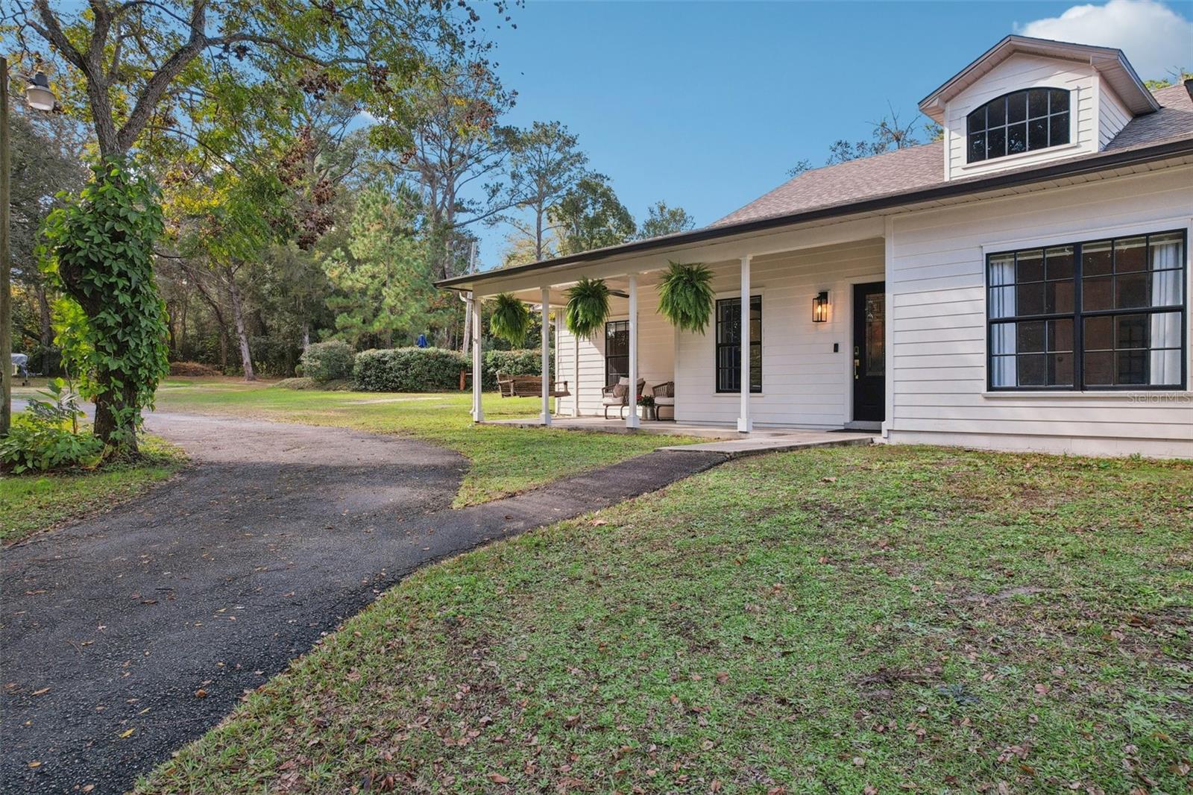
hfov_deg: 78.6
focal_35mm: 22
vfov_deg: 57.2
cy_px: 398
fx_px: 729
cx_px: 596
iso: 100
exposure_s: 1/250
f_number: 2.8
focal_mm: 8.4
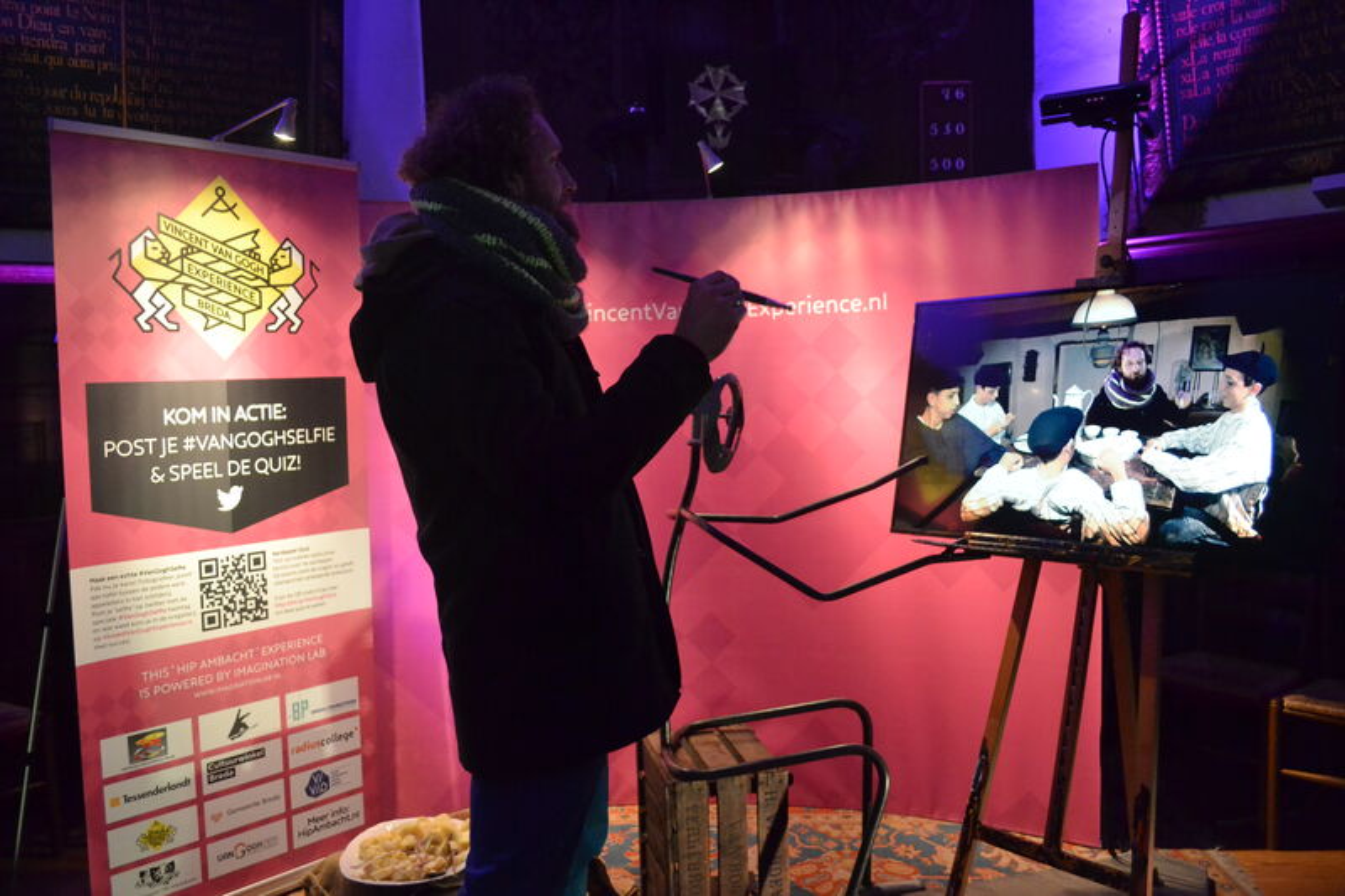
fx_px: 1008
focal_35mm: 27
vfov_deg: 47.9
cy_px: 448
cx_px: 672
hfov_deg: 67.4
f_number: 3.5
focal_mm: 18
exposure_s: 1/50
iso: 3200
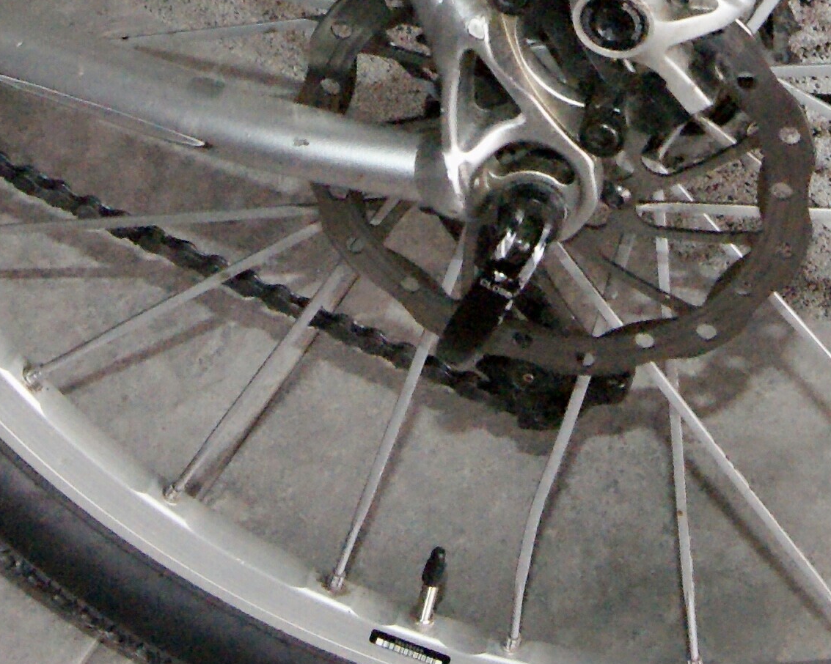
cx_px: 521
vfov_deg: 14.0
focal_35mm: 106
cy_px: -183
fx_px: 2607
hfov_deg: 18.1
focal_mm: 22
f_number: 8
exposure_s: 1/160
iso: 3200
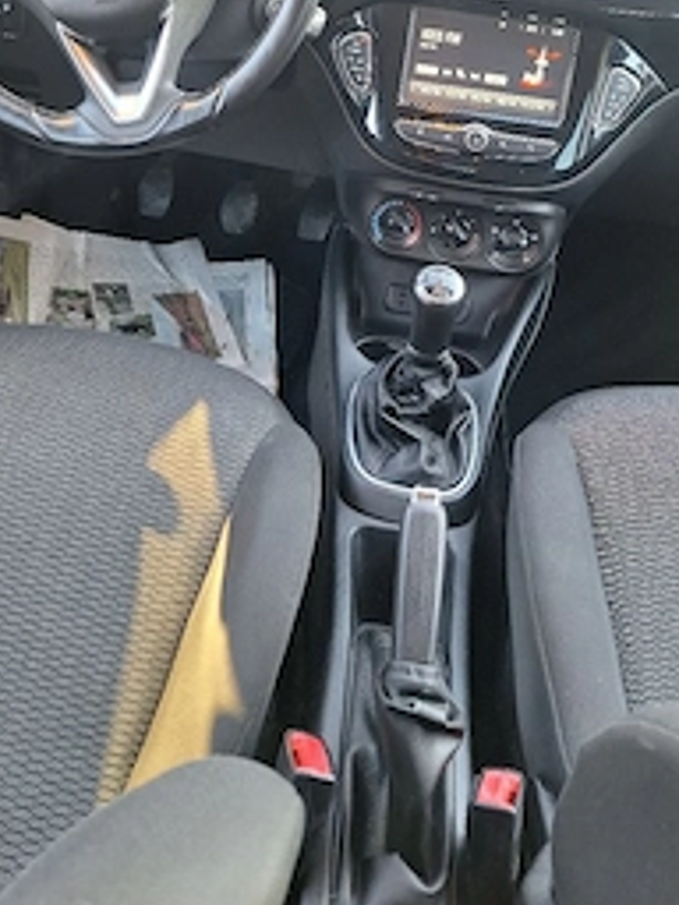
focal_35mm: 36
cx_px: 336
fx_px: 942
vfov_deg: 49.6
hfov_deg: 39.7
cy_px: 244
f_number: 1.8
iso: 64
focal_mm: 5.54
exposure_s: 1/50
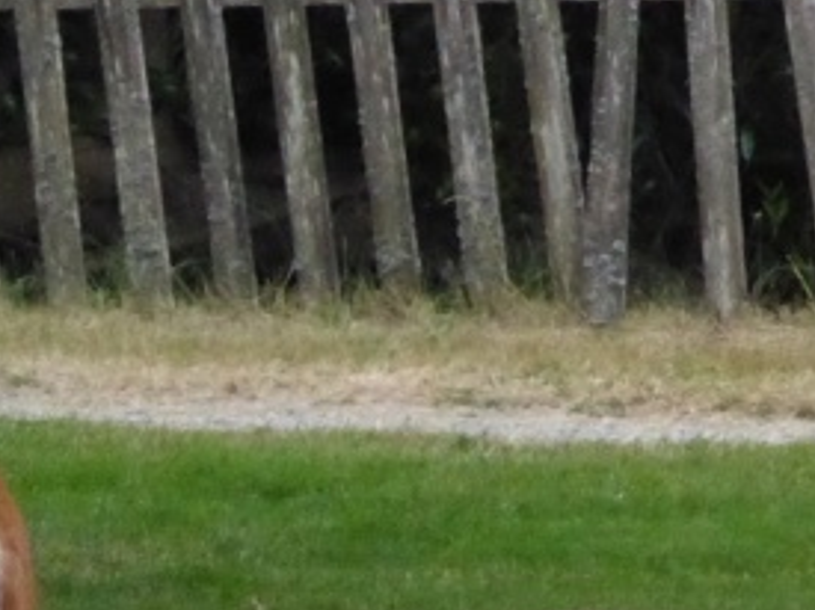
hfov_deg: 1.2
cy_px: 705
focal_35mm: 1616
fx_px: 38031
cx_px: 44
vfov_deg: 0.9
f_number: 6
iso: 1600
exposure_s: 1/125
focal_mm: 89.6
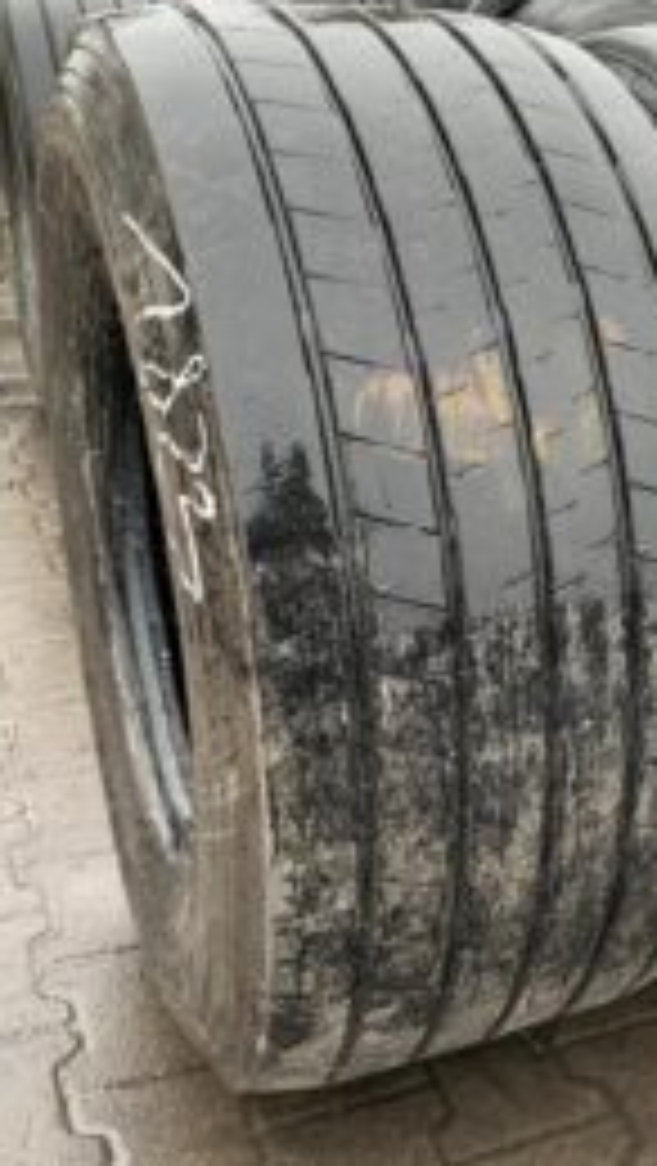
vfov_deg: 43.7
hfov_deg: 24.2
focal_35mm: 47
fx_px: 1453
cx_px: 675
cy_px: 615
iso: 100
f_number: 1.8
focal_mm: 4.25
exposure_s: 1/121
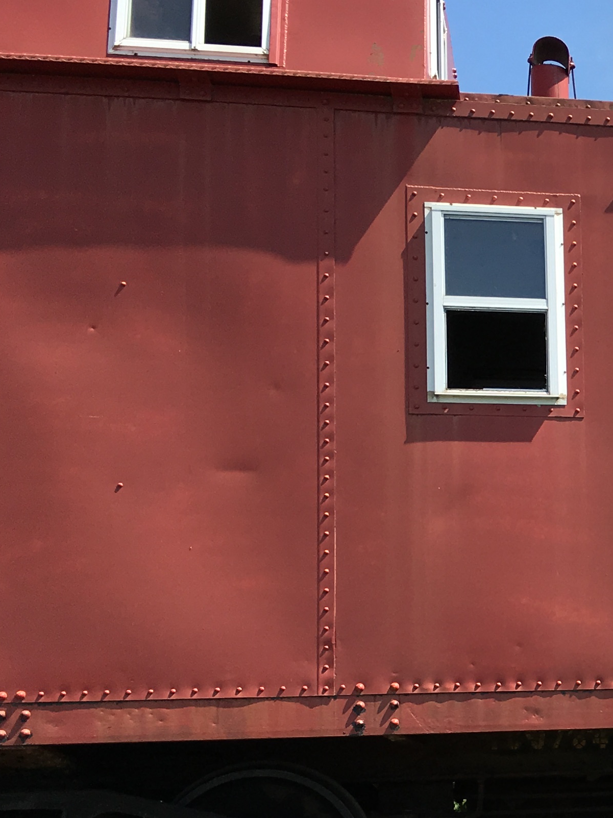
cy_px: 592
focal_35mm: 73
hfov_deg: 17.3
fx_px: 1724
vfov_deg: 26.4
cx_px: 1022
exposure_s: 1/962
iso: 25
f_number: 2.2
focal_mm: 4.15
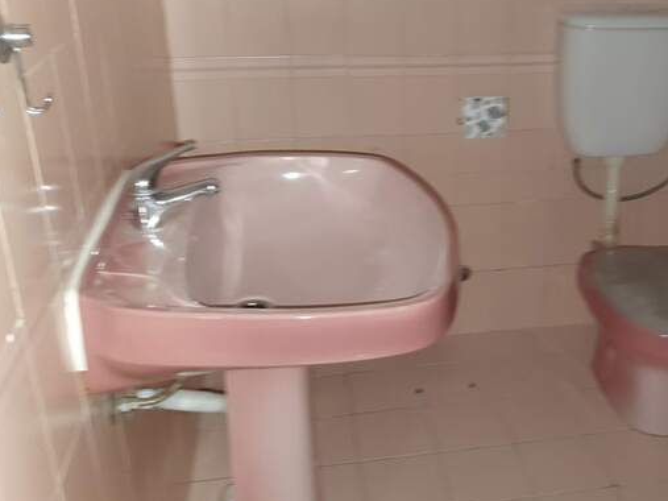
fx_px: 791
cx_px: 522
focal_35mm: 41
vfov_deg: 35.1
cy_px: 239
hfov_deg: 43.9
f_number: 1.5
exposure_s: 1/23
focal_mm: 4.32
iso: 125
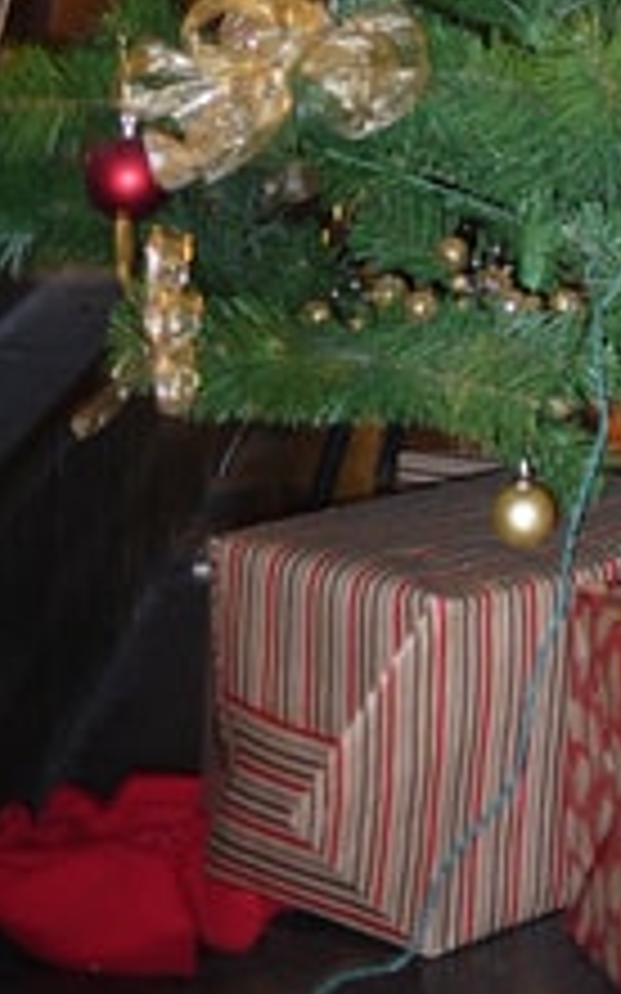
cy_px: -243
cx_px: 1040
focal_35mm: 123
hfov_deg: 10.2
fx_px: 3333
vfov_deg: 16.2
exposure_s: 1/8
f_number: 1.7
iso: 100
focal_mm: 20
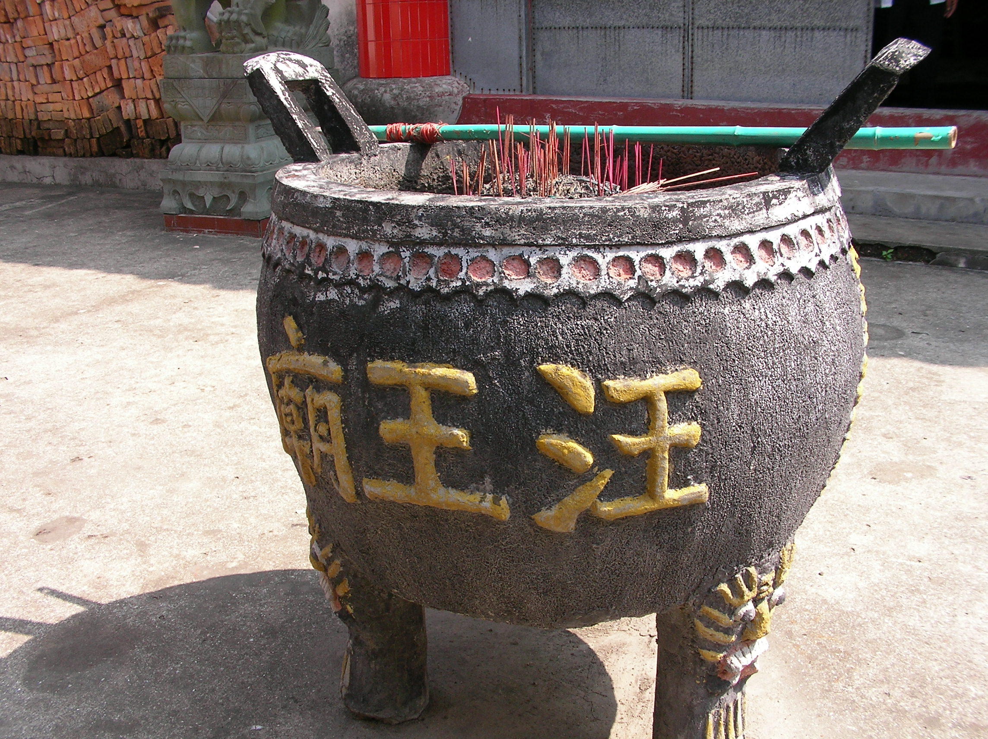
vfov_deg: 37.7
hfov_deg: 49.0
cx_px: 494
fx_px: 1084
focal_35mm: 38
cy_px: 370
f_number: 3.5
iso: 50
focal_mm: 5.8
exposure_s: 1/287
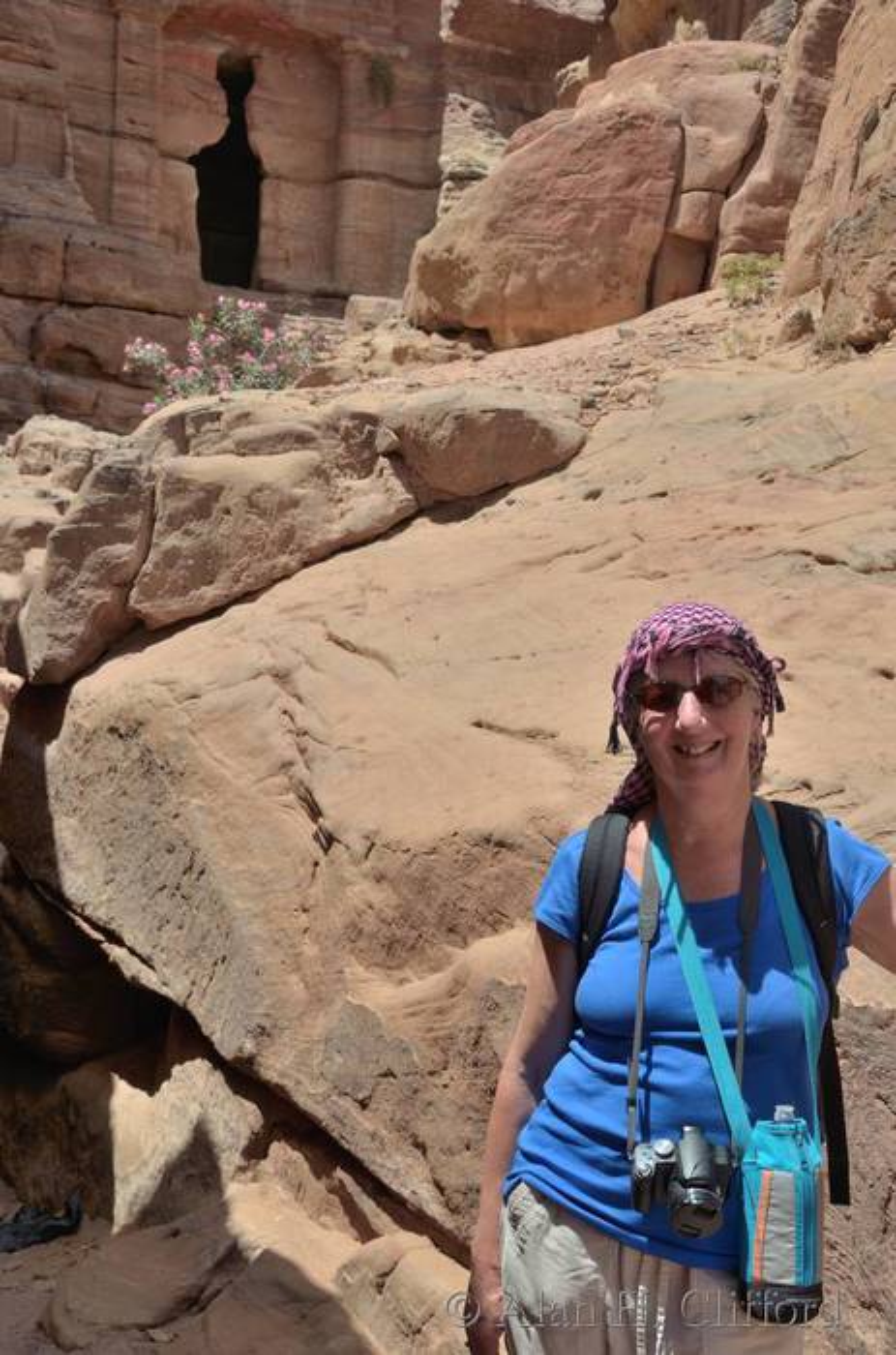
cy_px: 678
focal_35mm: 48
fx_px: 1802
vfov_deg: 41.2
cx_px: 448
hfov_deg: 27.9
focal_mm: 32
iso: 100
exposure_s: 1/400
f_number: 10
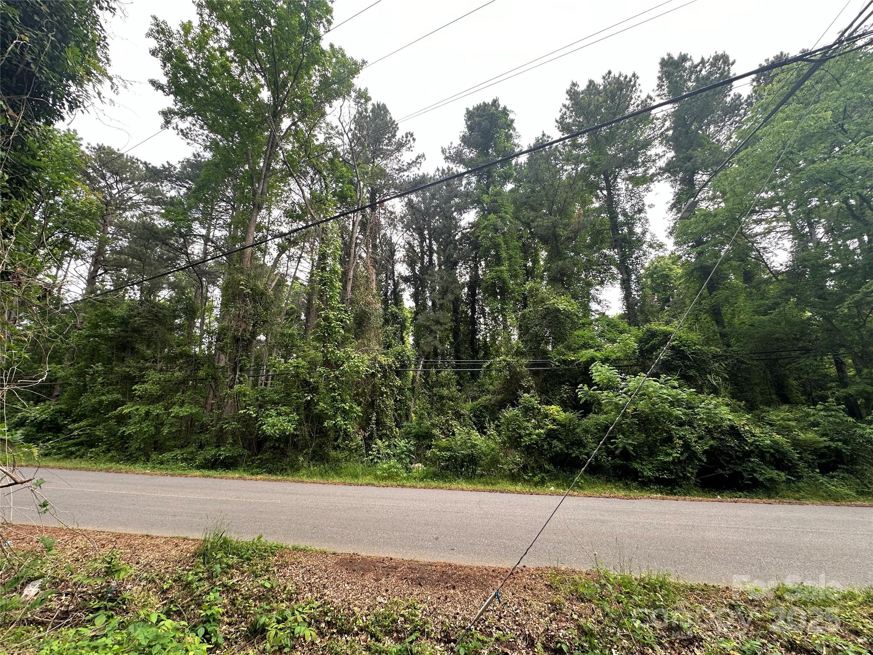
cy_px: 328
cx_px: 436
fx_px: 353
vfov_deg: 85.7
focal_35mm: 14
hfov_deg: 102.1
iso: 40
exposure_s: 1/195
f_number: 2.2
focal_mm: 2.22
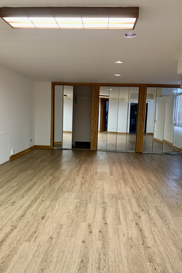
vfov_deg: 65.5
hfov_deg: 46.4
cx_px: 87
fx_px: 212
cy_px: 141
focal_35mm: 28
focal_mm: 4.25
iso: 320
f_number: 1.8
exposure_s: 1/30
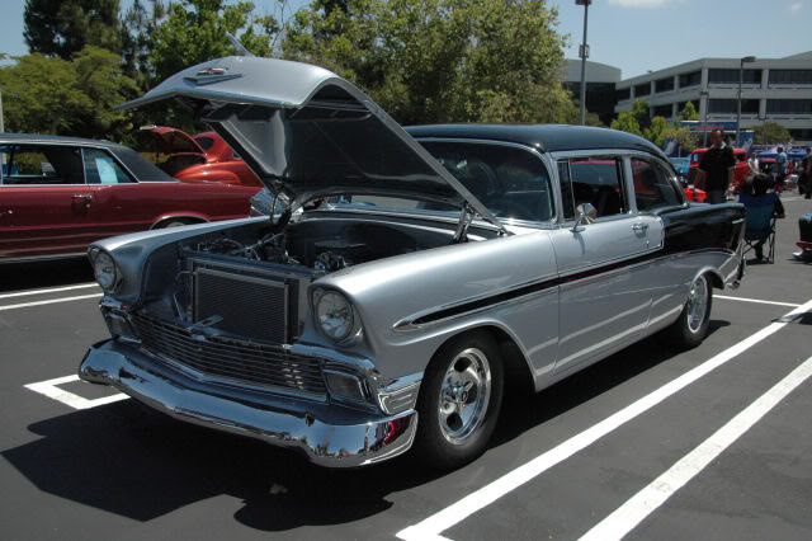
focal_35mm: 36
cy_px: 270
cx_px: 406
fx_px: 812
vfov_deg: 36.8
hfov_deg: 53.2
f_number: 4.5
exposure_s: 1/6400
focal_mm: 24
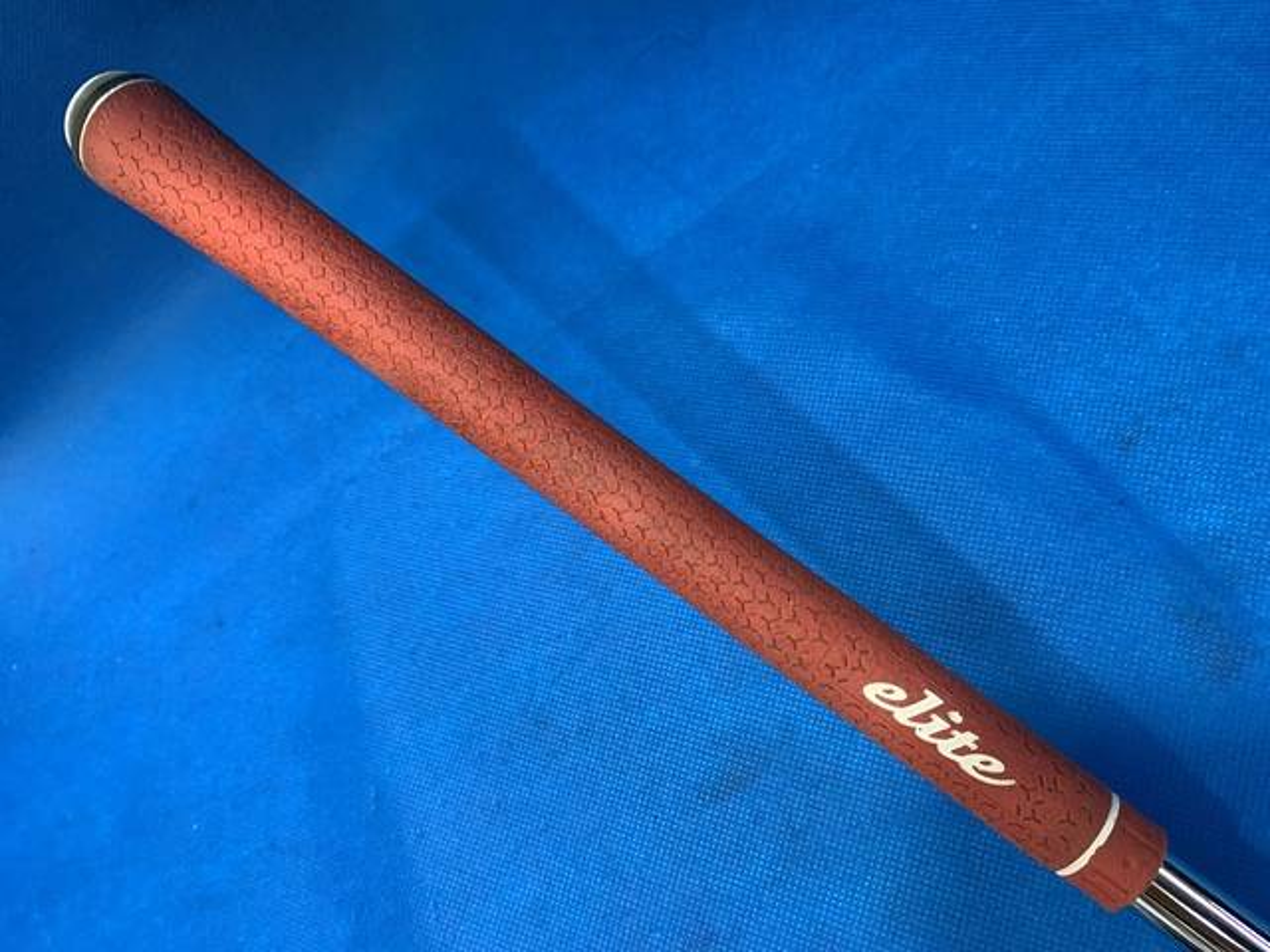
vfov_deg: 53.1
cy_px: 476
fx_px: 954
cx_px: 635
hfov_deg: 67.3
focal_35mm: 26
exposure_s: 1/60
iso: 100
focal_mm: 4.25
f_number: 1.8
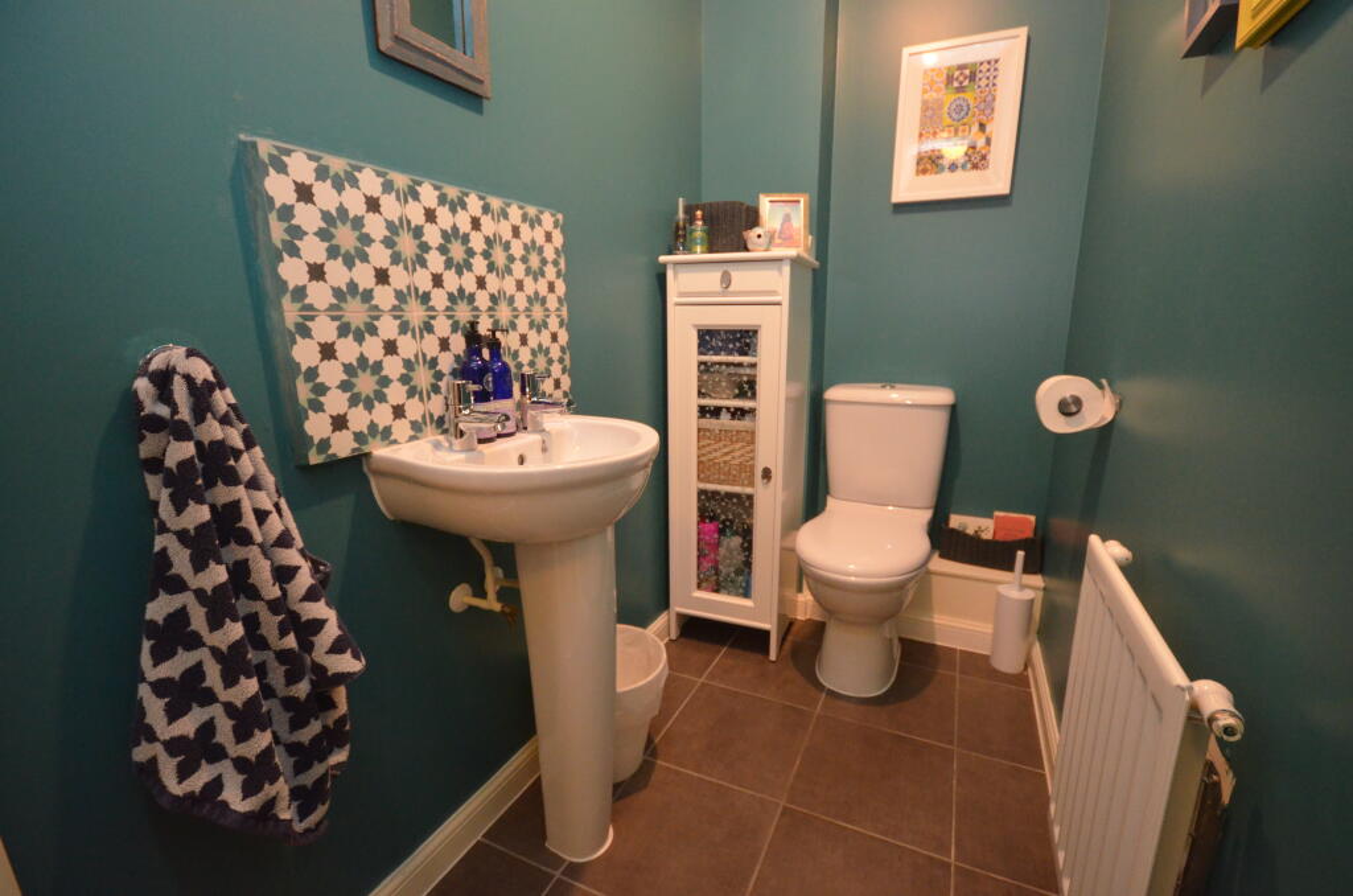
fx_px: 563
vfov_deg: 77.1
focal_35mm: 15
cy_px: 448
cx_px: 676
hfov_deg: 100.5
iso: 3200
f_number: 4
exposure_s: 1/60
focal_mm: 10
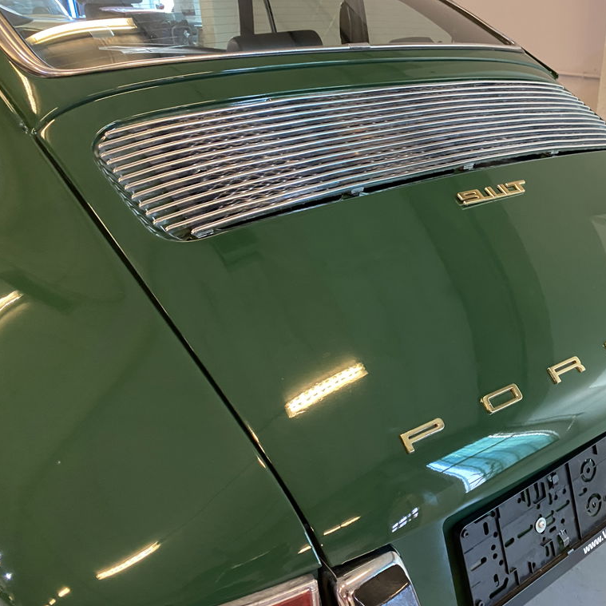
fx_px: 614
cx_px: 406
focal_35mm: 31
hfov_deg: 51.5
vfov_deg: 52.5
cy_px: 306
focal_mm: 4.25
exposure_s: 1/50
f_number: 1.8
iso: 320
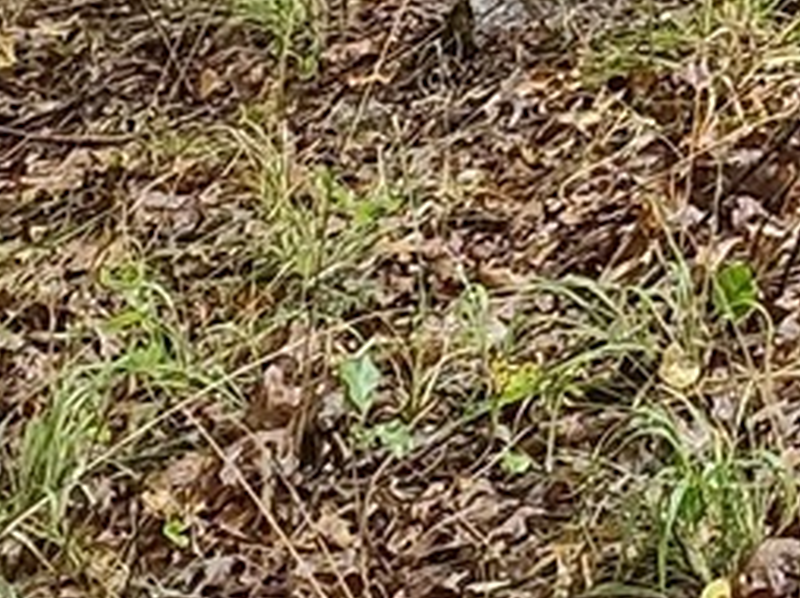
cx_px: 2227
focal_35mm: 189
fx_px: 4364
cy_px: -1630
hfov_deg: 8.9
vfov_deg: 6.6
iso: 200
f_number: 1.8
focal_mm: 7
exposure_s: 1/60
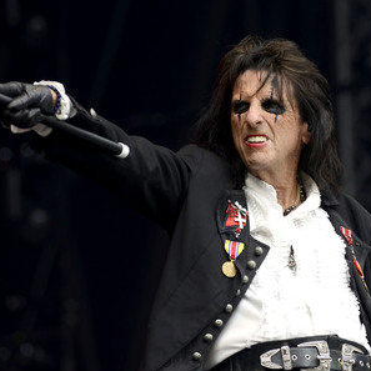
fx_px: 2813
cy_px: 186
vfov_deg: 7.5
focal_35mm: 232
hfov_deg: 7.5
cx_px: 190
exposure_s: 1/800
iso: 320
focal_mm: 180
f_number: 5
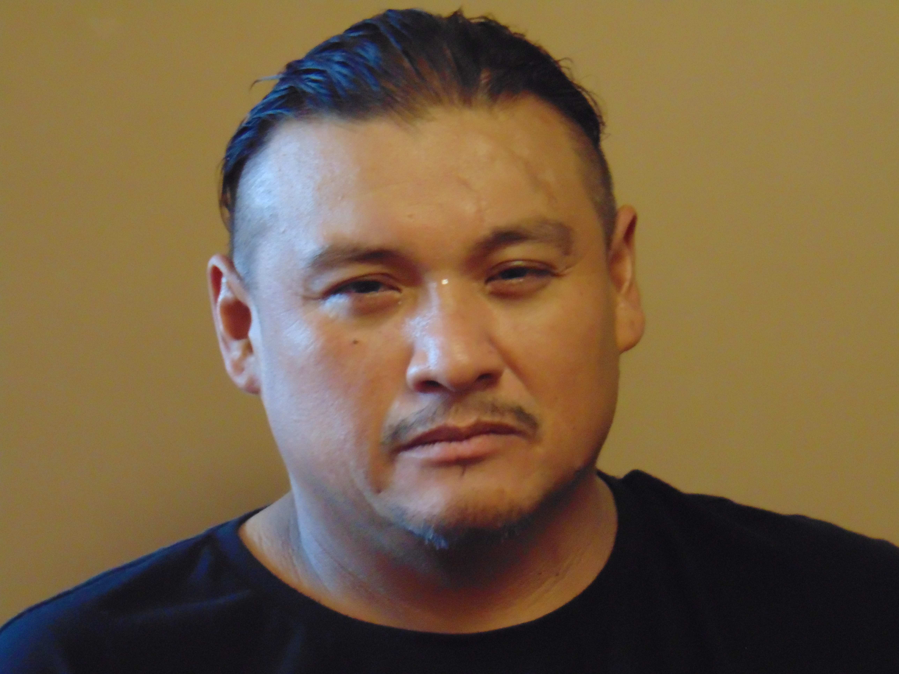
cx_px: 450
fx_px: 3454
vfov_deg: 11.1
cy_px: 337
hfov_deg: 14.8
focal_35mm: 133
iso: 640
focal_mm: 23.9
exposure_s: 1/20
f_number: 4
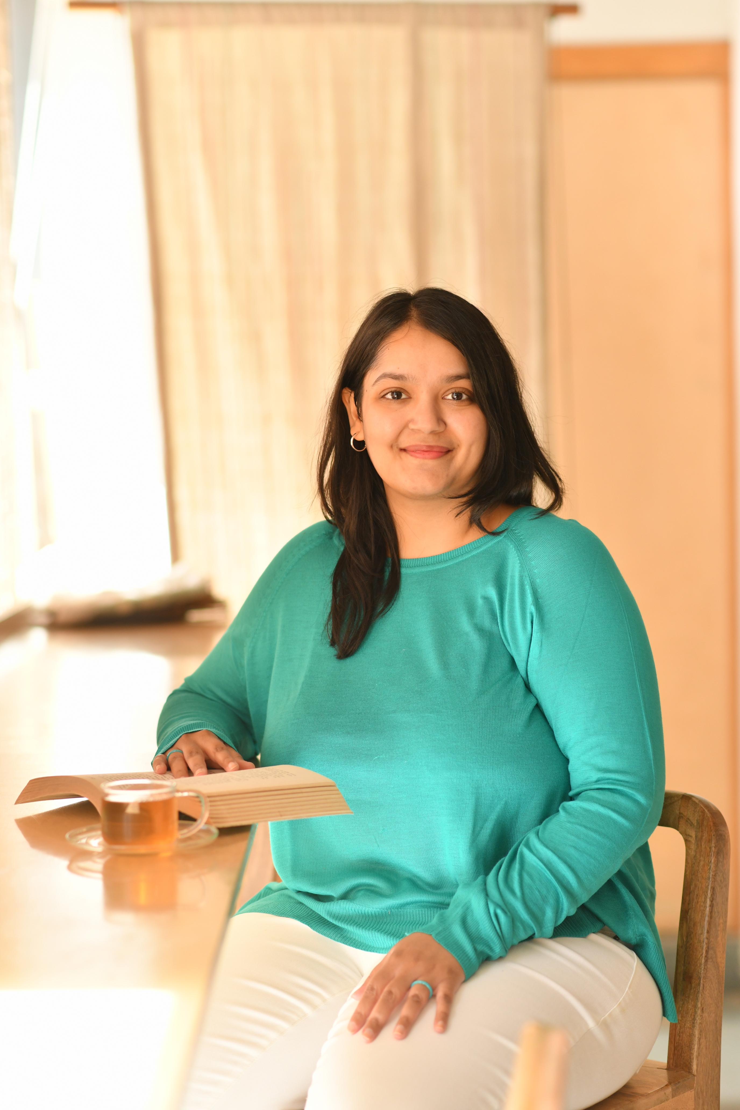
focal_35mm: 85
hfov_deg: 16.1
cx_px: 370
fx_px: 2621
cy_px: 555
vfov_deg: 23.9
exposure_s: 1/320
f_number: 2.8
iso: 640
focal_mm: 85
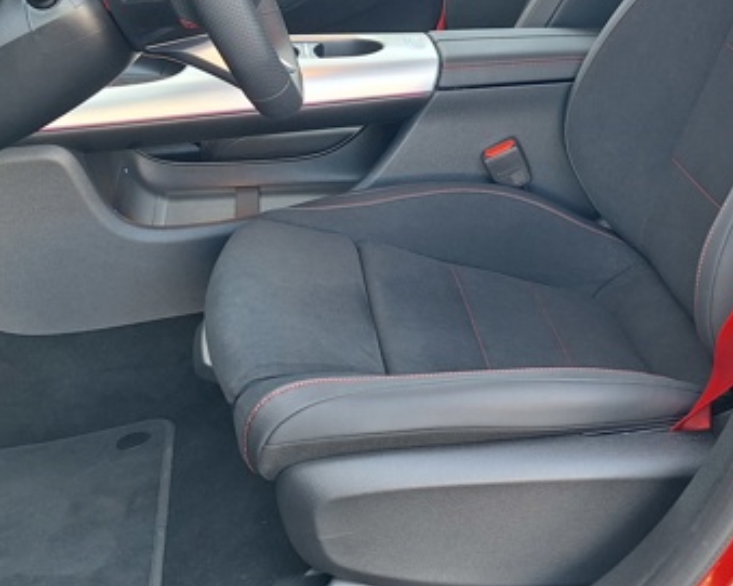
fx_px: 1149
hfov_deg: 34.6
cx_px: 549
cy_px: 54
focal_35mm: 53
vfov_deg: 27.5
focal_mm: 5.54
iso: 64
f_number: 1.8
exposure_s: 1/100
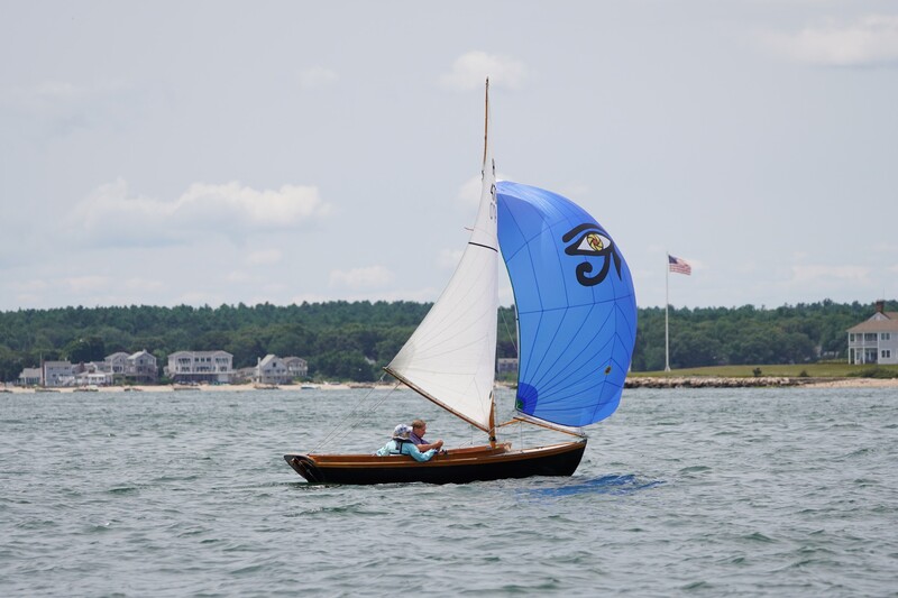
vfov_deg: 5.2
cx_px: 449
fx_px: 6546
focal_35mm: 262
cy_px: 299
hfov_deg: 7.8
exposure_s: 1/1250
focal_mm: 175
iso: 160
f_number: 5
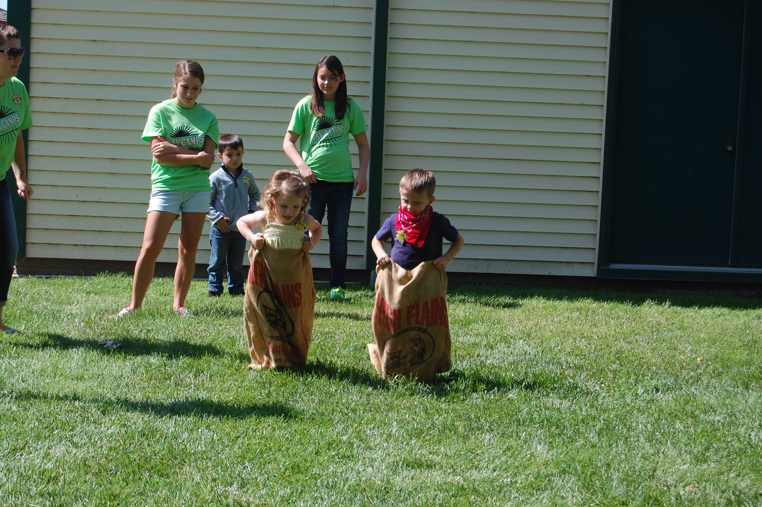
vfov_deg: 16.5
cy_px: 254
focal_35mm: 82
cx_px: 381
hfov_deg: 24.6
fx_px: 1745
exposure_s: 1/250
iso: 200
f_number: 8
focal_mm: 55
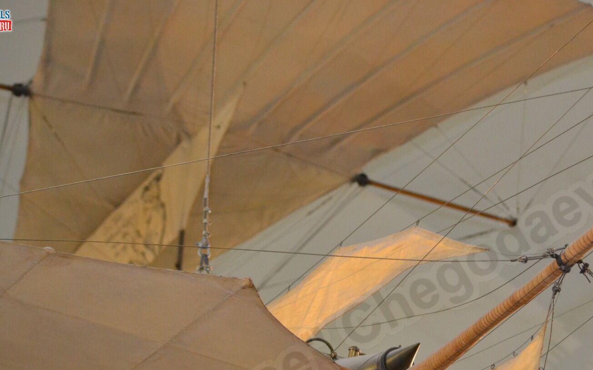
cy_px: 306
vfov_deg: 8.0
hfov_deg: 12.8
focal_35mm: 163
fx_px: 2634
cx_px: 393
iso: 2000
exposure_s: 1/60
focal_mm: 68
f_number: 4.5
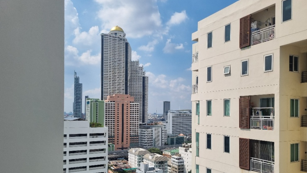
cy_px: 114
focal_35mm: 29
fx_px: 236
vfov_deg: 39.7
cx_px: 152
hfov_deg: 66.1
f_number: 1.8
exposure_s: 1/5120
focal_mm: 5.4
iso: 50
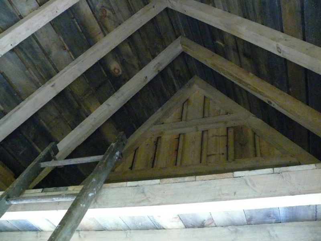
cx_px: 160
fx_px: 325
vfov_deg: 40.7
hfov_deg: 52.6
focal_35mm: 35
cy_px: 120
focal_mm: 7.4
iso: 800
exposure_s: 1/13
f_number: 2.8
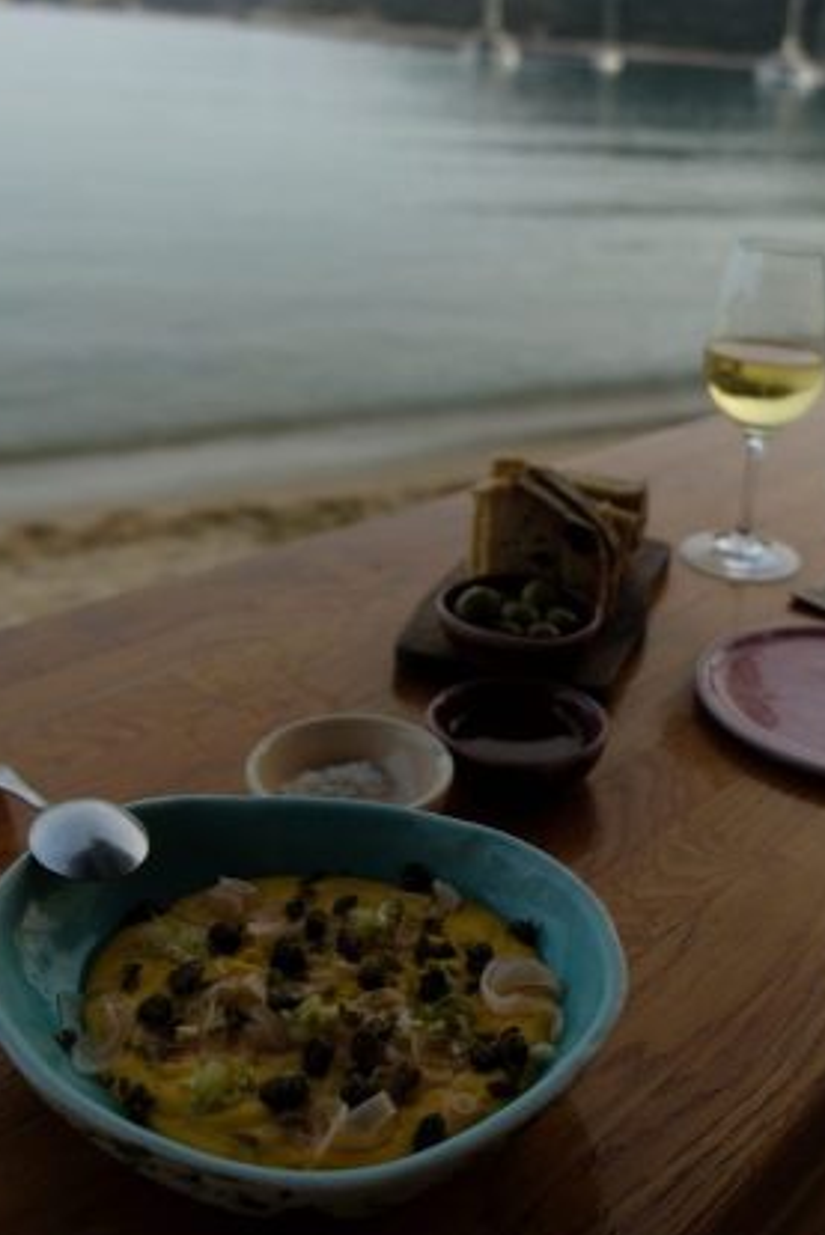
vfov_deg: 48.7
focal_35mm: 39
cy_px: 411
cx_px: 548
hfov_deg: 33.9
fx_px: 1339
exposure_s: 1/1300
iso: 200
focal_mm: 18
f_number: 2.8
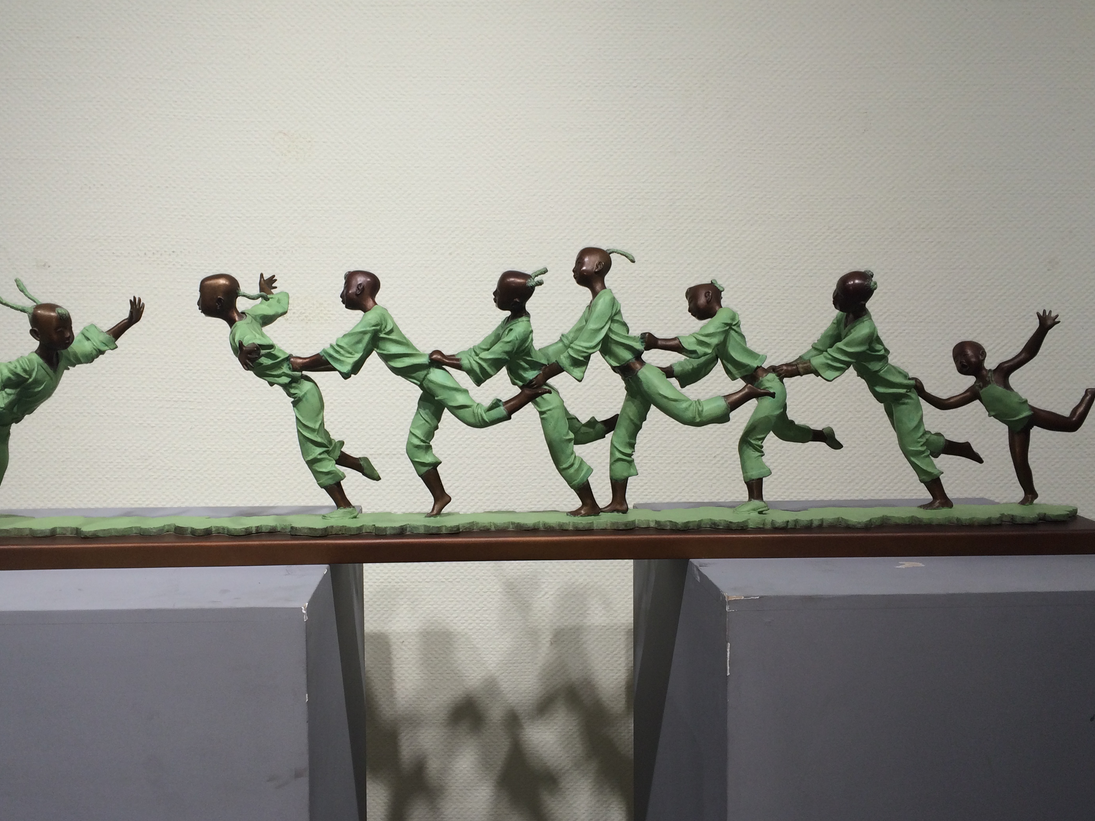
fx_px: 1076
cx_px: 487
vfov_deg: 41.8
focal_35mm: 34
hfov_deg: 53.8
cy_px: 402
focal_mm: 4.15
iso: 32
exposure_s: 1/39
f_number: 2.2
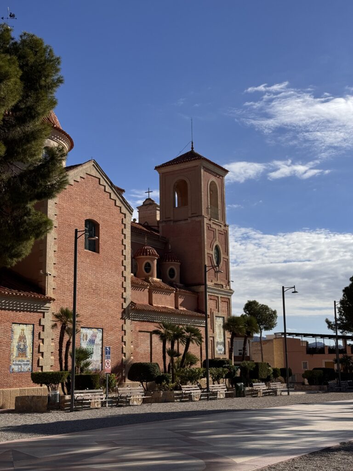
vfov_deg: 39.7
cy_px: 236
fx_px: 653
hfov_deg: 30.3
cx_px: 176
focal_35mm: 48
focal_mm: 6.76
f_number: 1.78
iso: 64
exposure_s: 1/9009
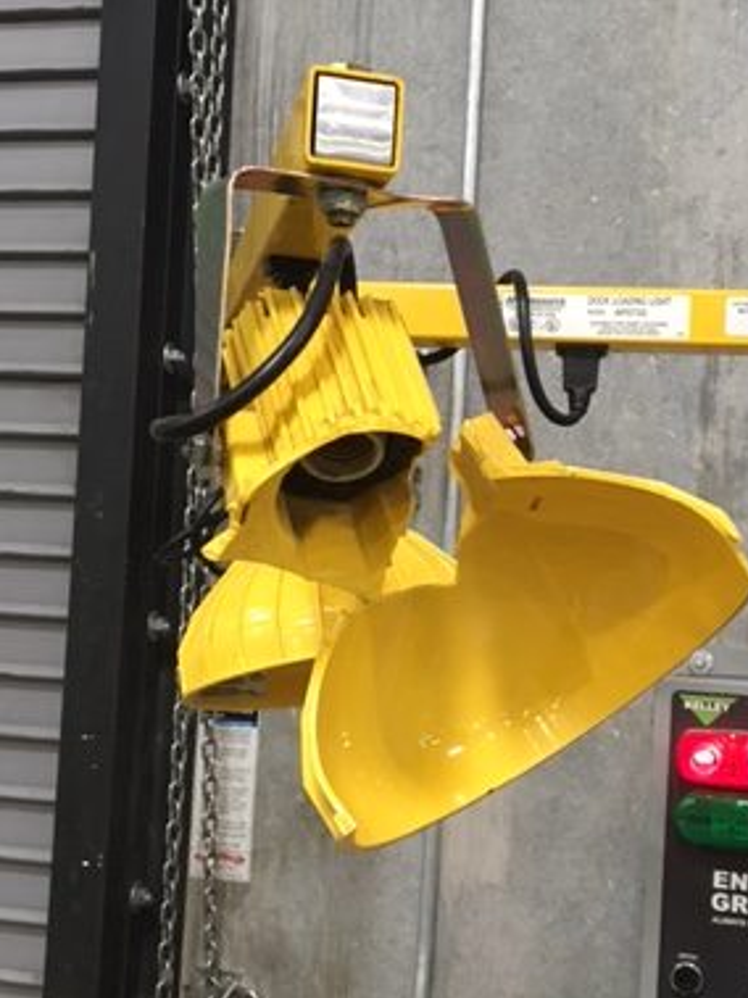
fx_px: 1413
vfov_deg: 38.8
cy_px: 585
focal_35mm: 49
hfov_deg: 29.6
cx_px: 461
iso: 125
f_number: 2.2
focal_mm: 4.15
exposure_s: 1/30
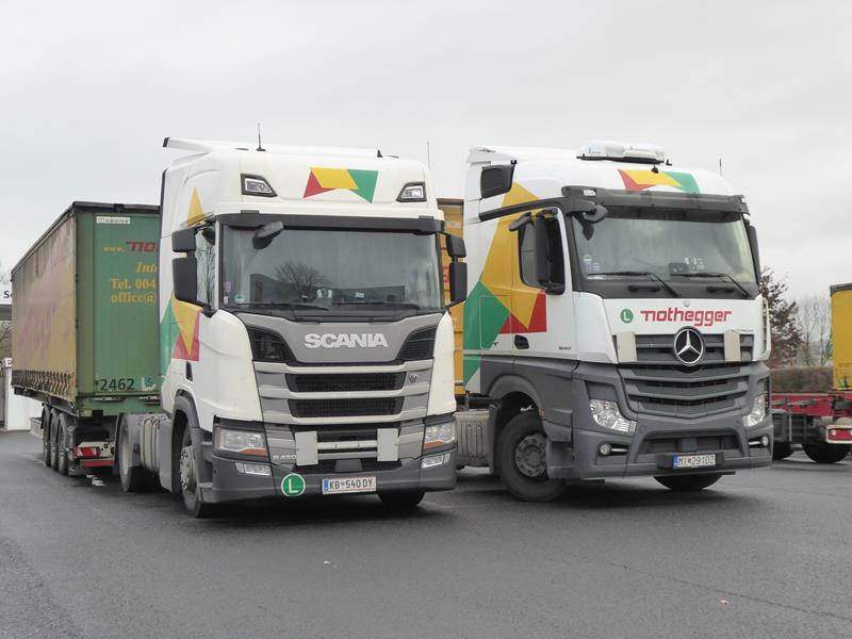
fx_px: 1304
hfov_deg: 36.2
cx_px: 426
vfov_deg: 27.5
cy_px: 320
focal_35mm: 53
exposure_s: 1/125
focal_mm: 9
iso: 200
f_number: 4.1
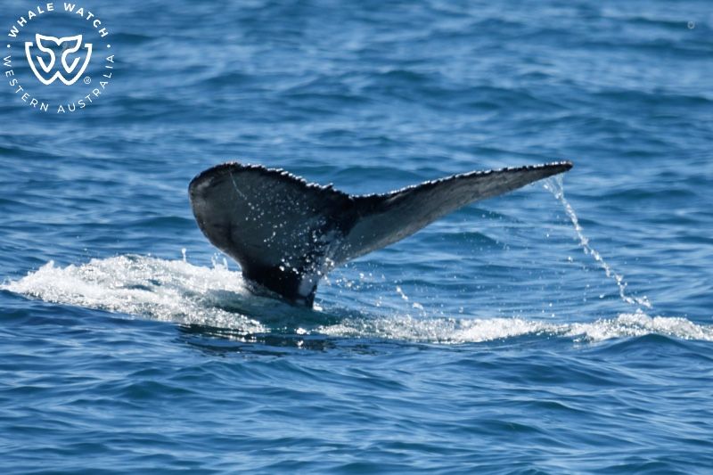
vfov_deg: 2.3
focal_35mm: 600
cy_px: 238
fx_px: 11880
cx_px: 356
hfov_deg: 3.4
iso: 800
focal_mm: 600
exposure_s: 1/8000
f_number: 6.3
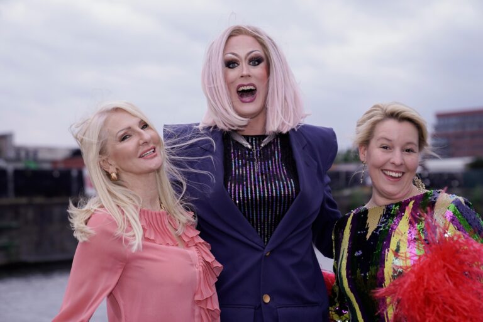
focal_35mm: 64
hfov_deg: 31.4
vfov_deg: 21.2
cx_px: 242
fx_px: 859
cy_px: 161
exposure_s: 1/250
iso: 1000
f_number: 2.8
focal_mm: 64
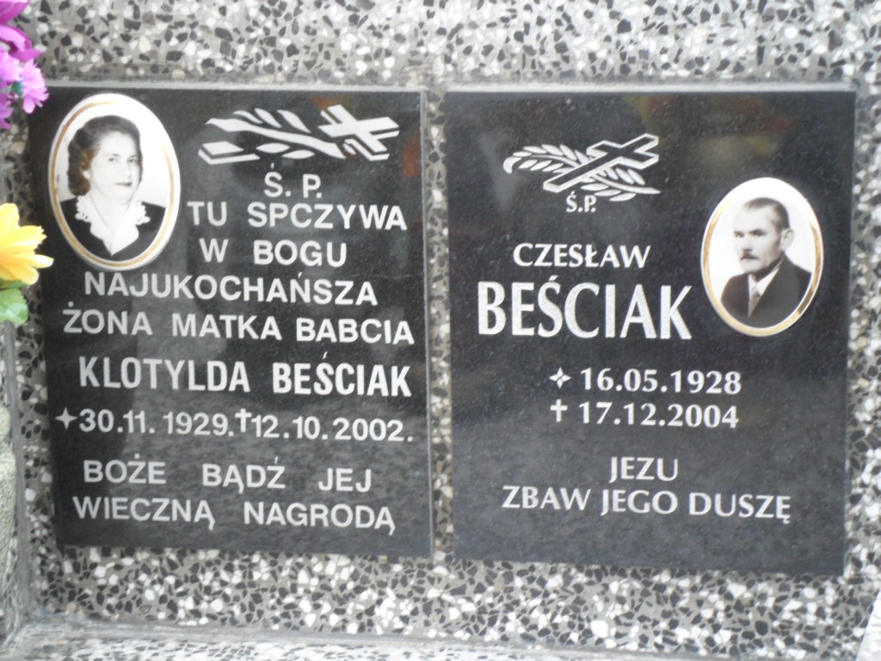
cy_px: 330
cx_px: 440
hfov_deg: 18.2
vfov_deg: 13.7
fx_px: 2749
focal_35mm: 108
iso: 200
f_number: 5
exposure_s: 1/45
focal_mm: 19.6
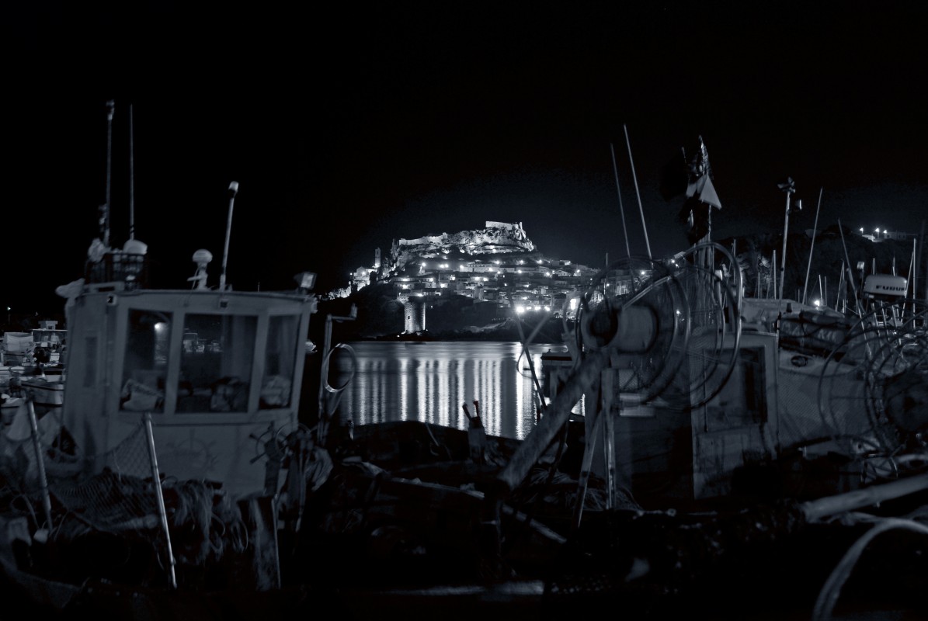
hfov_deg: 47.9
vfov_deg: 33.1
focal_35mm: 40
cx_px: 464
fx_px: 1045
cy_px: 310
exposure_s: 3
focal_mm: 27
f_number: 4
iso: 160
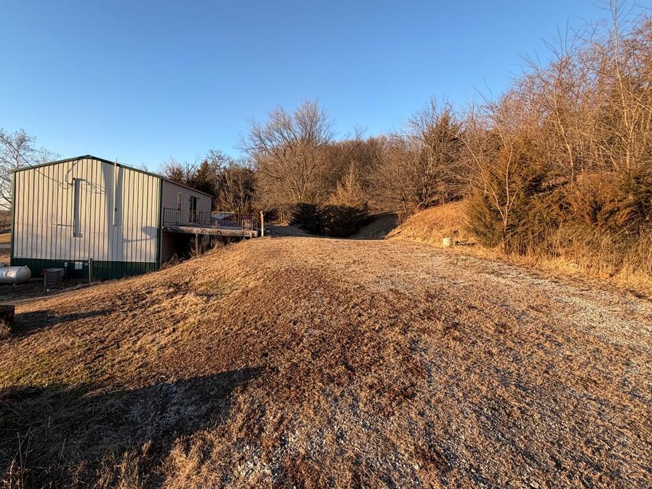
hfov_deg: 94.0
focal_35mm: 16
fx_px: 301
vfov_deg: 77.9
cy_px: 223
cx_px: 285
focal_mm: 2.22
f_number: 2.2
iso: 50
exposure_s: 1/502
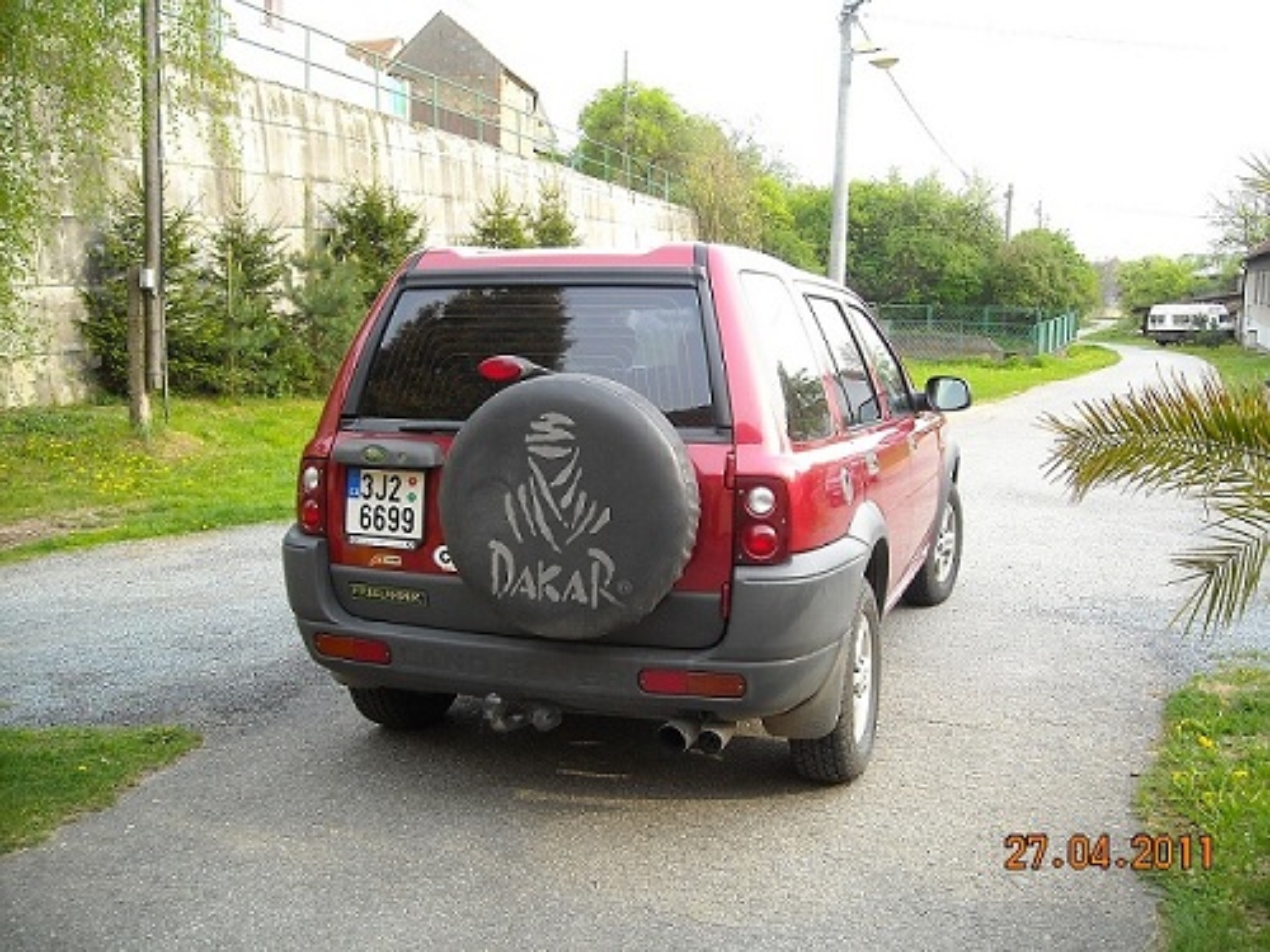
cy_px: 476
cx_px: 635
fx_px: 1284
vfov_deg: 40.7
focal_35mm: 35
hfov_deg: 52.6
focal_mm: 5.7
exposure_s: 1/109
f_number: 2.8
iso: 64
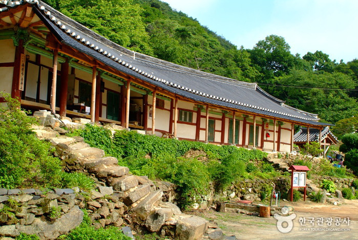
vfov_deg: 32.0
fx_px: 418
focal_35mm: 42
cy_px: 120
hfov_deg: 46.3
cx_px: 179
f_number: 8
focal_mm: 28
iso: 400
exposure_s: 1/250
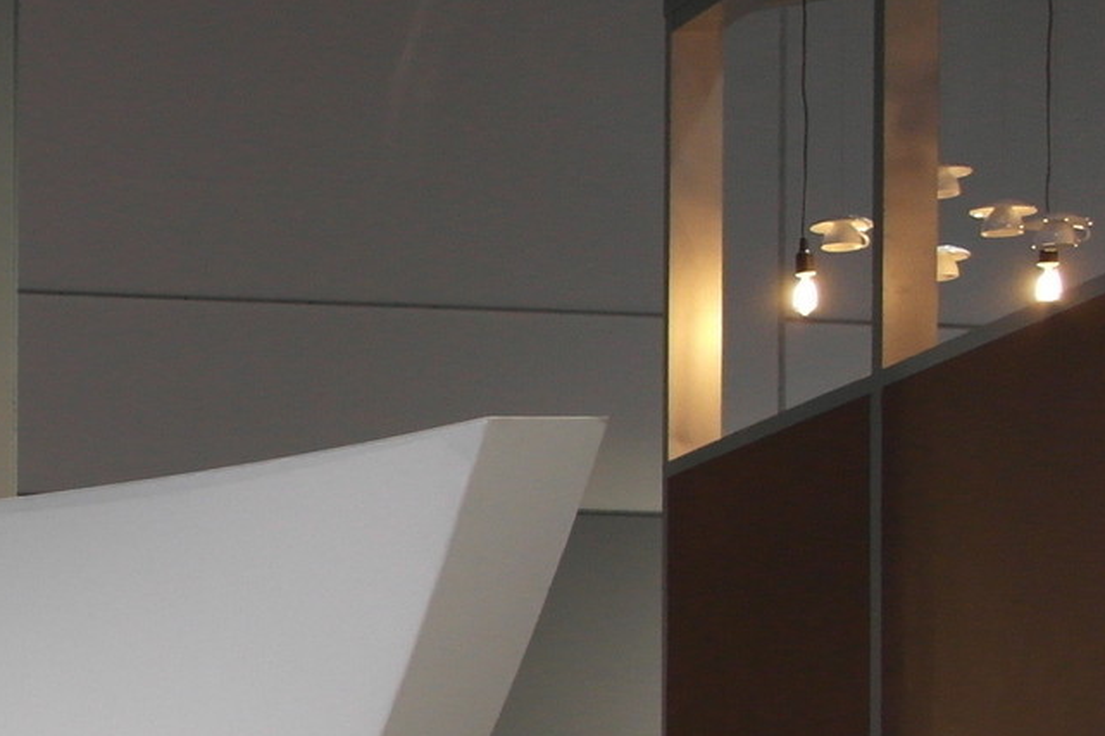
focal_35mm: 117
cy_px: 909
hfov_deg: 14.9
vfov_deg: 11.5
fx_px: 3590
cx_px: -984
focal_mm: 20
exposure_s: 1/30
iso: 400
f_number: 3.5
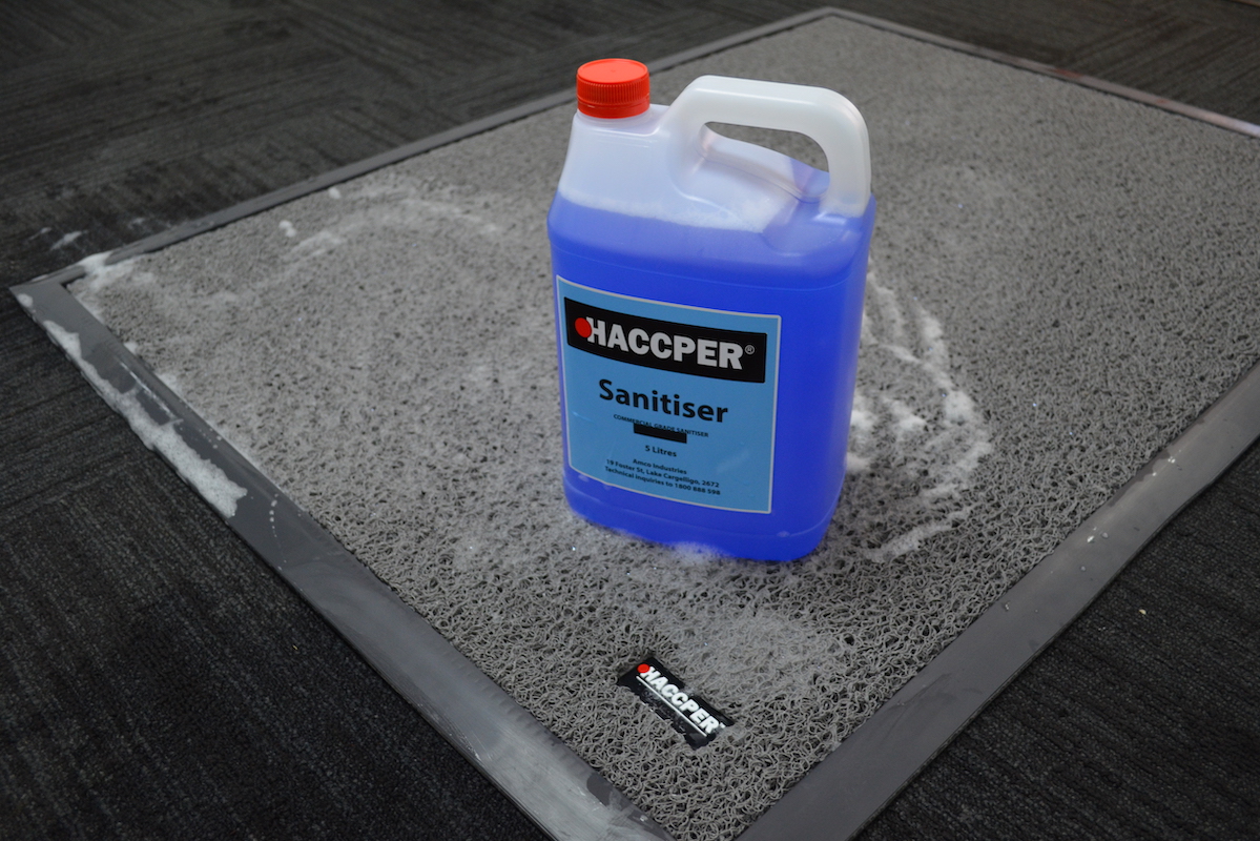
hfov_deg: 57.2
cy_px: 420
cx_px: 630
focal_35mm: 33
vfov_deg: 40.0
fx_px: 1155
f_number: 3.8
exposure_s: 1/50
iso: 800
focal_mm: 22
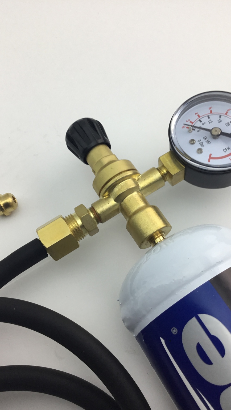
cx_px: 128
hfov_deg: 33.7
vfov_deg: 56.6
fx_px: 381
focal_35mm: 35
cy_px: 211
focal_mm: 3.3
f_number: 2.4
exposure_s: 1/100
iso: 32
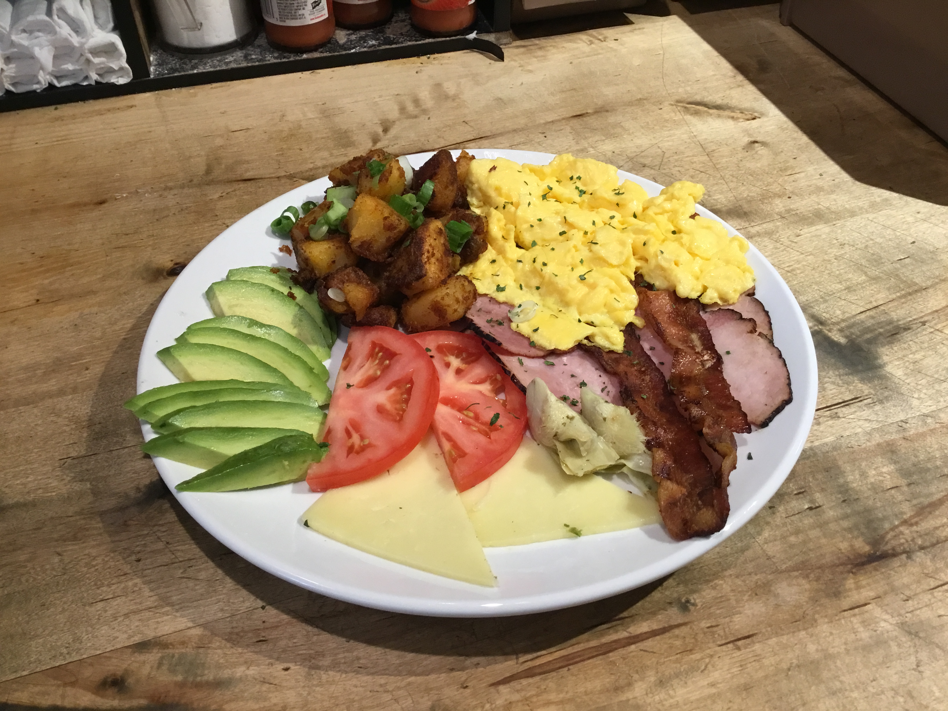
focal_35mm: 31
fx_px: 849
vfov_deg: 45.4
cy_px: 356
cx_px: 474
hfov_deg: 58.4
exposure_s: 1/30
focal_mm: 3.3
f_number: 2.4
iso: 80
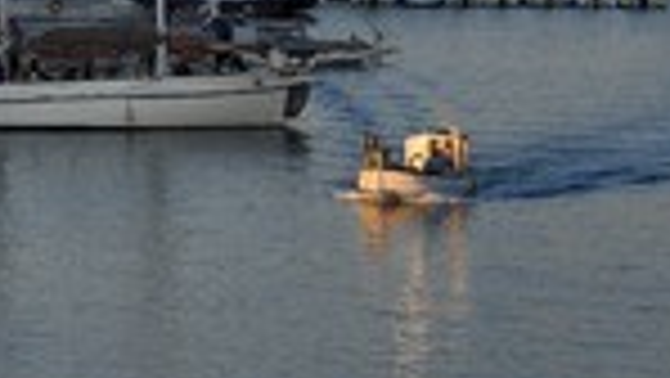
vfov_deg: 3.3
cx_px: -18
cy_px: -220
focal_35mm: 368
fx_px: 6541
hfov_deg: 5.8
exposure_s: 1/320
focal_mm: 125
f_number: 5.6
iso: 200
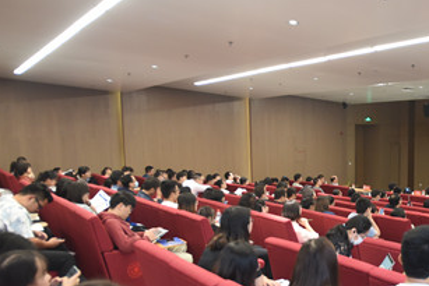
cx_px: 361
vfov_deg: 32.3
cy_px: 198
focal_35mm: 41
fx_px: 489
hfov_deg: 44.4
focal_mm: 21
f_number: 3
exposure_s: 1/160
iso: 2000
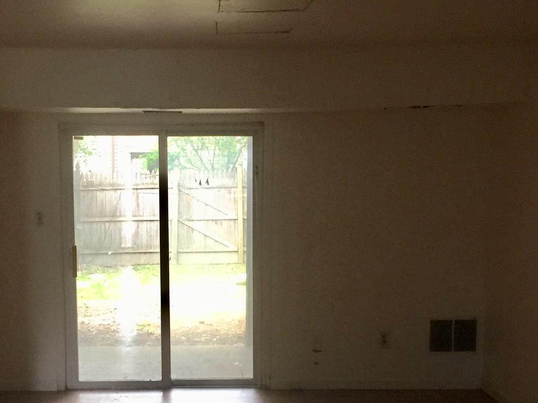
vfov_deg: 27.3
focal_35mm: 53
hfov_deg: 36.0
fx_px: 823
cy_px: 279
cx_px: 212
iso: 160
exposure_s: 1/30
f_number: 2.2
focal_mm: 4.15
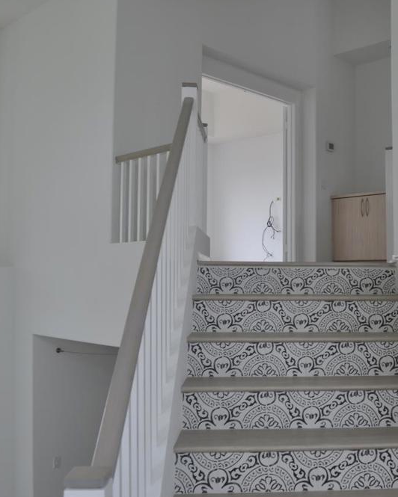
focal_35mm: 39
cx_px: 304
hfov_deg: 37.2
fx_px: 574
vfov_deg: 46.8
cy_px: 247
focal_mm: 18
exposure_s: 1/50
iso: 200
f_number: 7.1
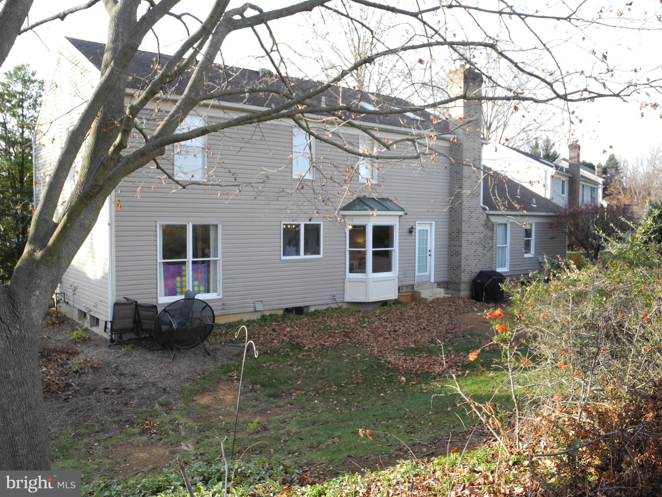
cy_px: 248
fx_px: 535
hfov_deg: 63.4
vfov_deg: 49.7
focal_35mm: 28
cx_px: 331
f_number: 2.8
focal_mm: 6
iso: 100
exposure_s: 1/213
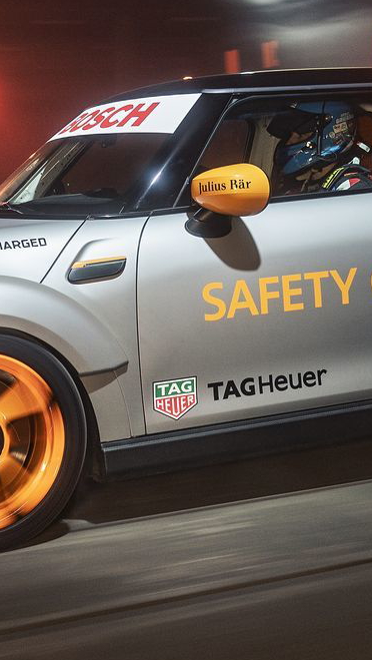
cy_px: 132
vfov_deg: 28.3
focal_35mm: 73
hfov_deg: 16.5
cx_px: 141
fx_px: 1280
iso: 500
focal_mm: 24
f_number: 2.5
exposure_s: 1/30
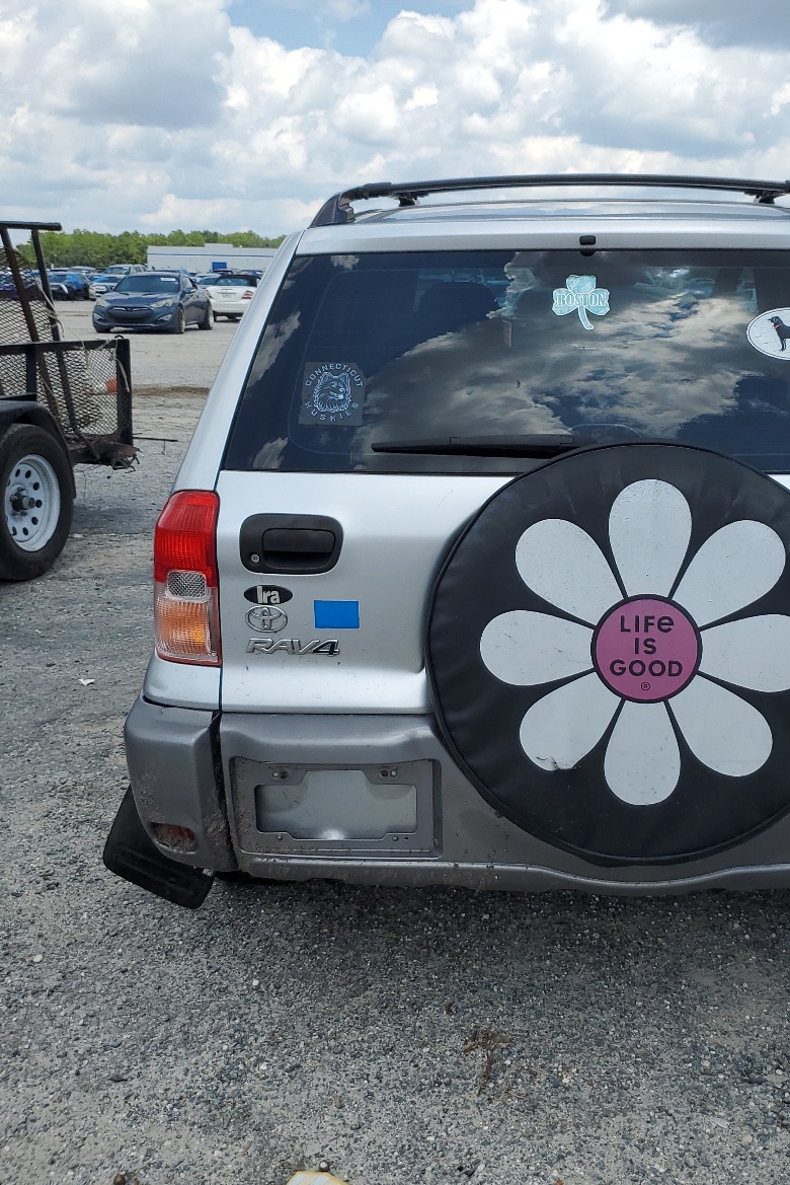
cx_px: 551
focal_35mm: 37
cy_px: 588
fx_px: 1217
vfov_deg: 51.9
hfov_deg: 35.5
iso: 50
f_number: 1.5
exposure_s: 1/3333
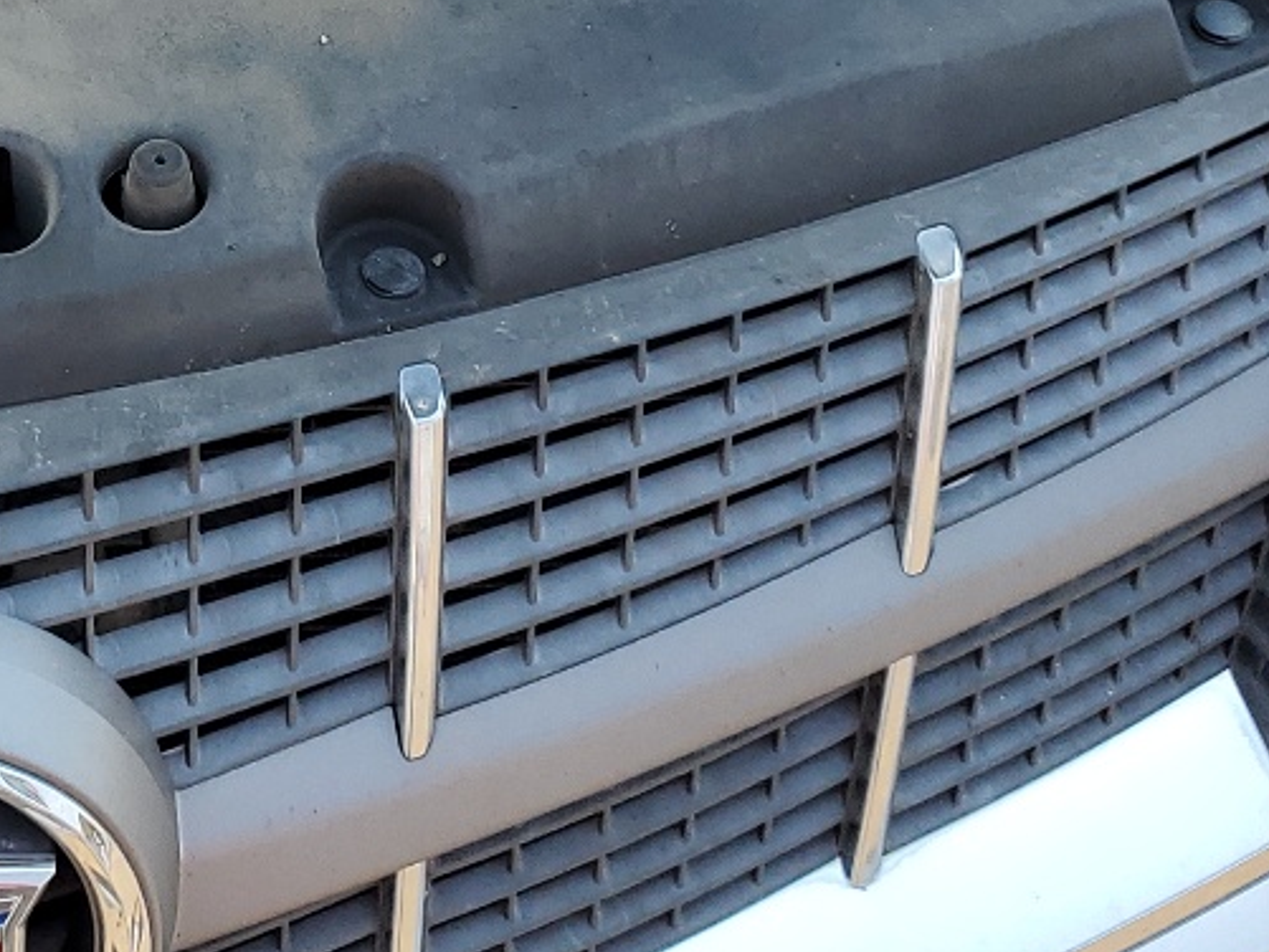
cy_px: -263
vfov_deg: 16.8
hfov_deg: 22.3
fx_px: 3043
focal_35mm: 83
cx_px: -109
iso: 50
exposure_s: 1/1000
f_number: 1.5
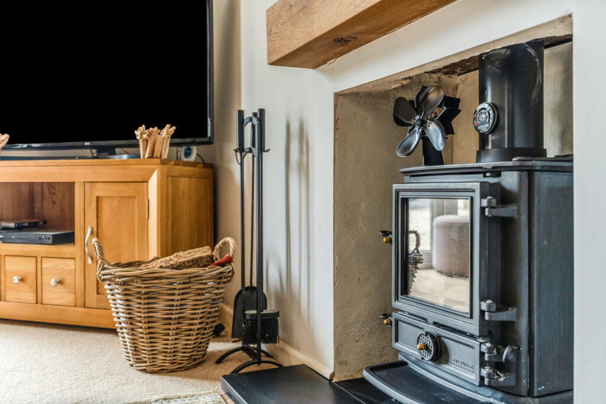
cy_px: 202
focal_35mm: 30
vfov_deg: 43.6
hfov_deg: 61.9
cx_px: 303
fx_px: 505
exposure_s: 1/6
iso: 250
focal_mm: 30
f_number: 4
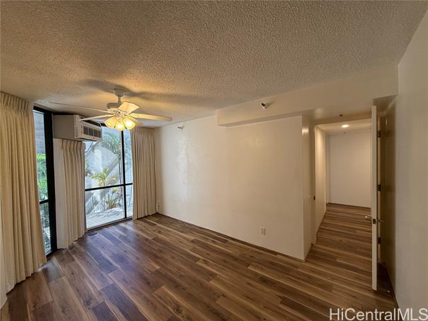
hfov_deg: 102.1
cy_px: 160
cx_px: 214
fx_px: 173
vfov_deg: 85.7
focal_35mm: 14
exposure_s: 1/120
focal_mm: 2.22
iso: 160
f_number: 2.2
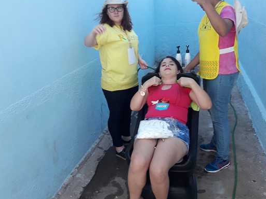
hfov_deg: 52.6
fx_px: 269
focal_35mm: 35
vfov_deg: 40.7
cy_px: 94
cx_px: 137
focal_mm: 3.7
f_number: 1.9
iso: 50
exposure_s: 1/120
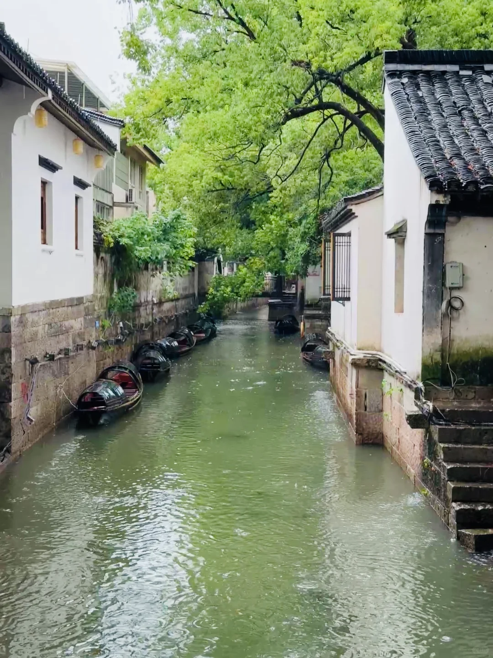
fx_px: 911
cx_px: 246
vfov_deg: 39.7
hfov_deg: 30.3
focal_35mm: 48
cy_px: 329
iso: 125
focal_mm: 6.76
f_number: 1.78
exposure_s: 1/200
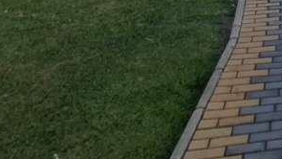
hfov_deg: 21.9
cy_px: -277
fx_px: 538
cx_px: 469
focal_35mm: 72
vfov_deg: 11.8
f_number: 2.2
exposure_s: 1/763
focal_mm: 1.74
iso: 40
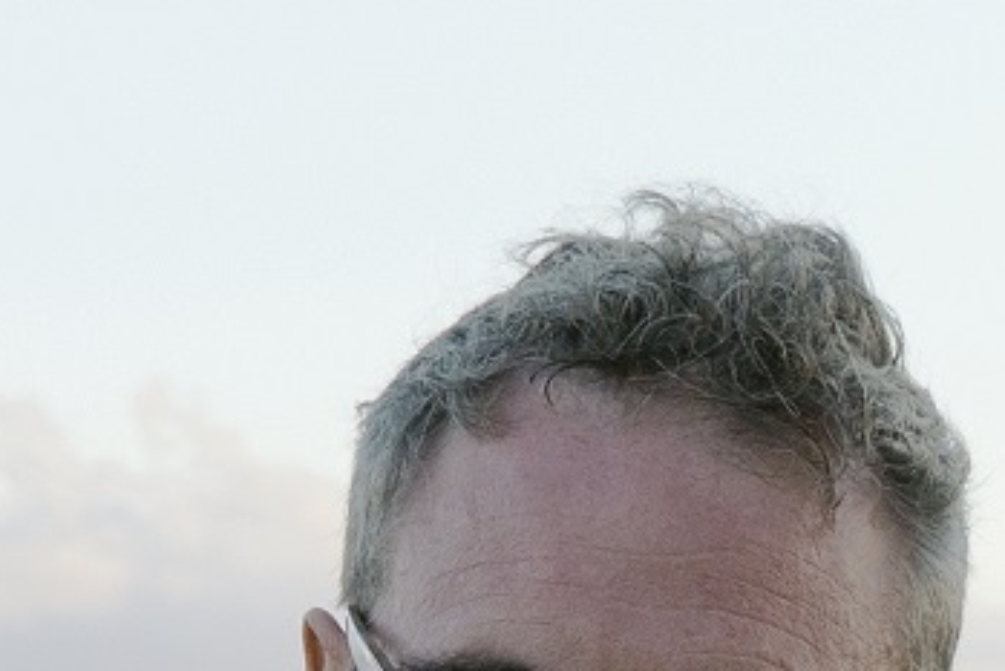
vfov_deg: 5.2
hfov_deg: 7.9
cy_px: 1650
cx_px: 1400
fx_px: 7121
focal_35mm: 255
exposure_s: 1/160
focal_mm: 42
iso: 640
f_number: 7.1
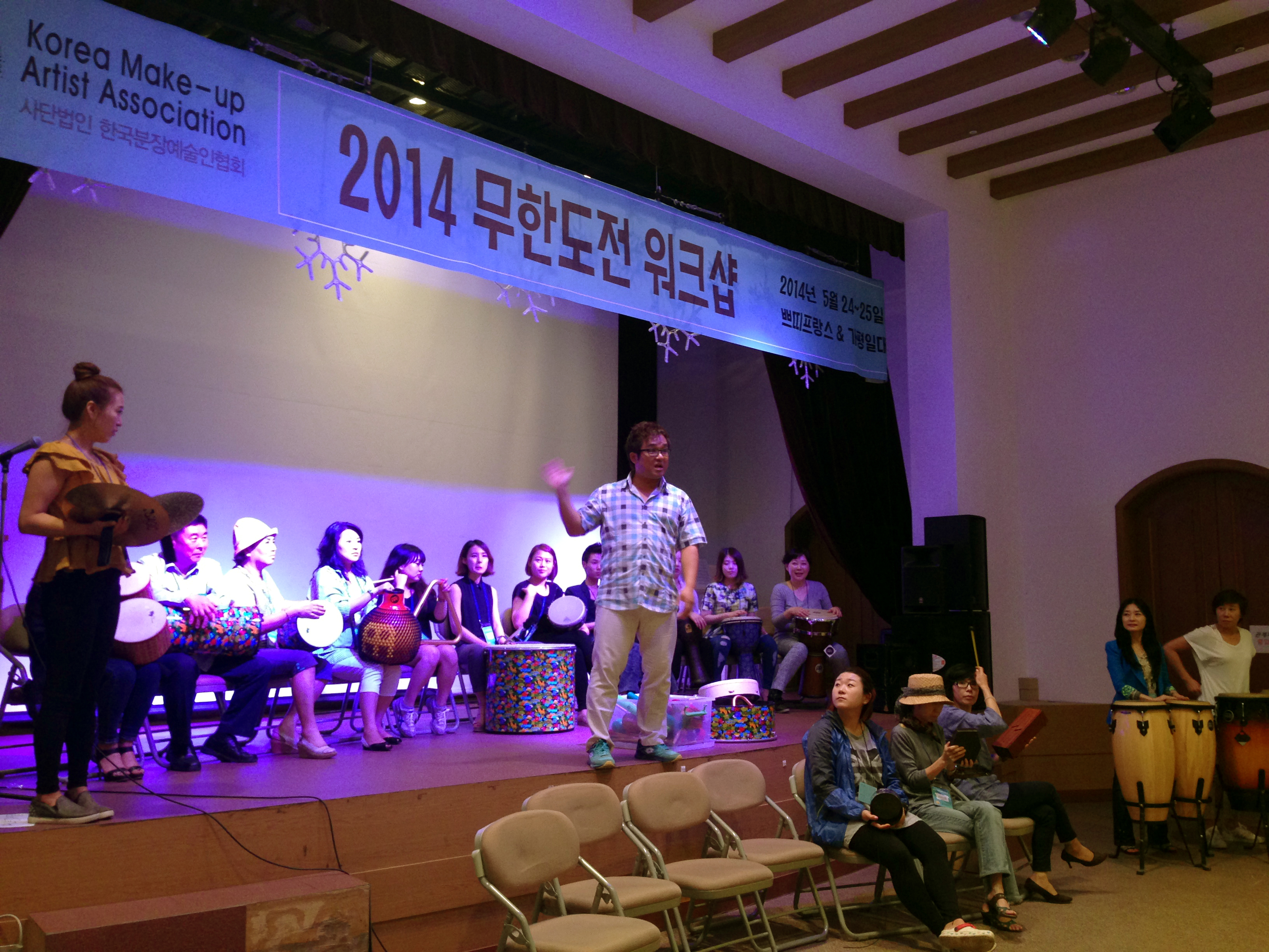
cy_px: 476
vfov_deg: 42.9
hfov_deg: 55.4
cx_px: 634
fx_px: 1210
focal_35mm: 33
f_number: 2.4
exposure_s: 1/20
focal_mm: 4.12
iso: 125
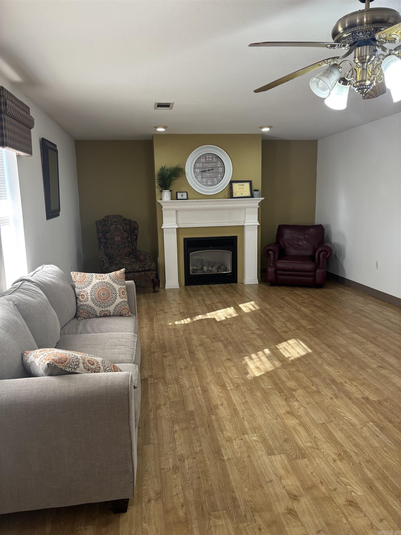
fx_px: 402
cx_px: 200
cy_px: 268
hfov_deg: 53.1
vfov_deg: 67.3
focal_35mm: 26
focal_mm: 5.96
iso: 125
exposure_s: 1/60
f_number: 1.6
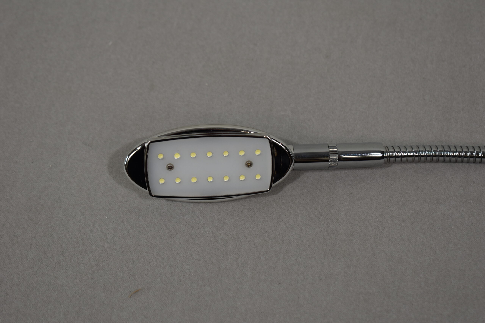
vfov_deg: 16.6
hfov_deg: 24.6
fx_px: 1111
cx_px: 242
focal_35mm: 82
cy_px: 162
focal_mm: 55
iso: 280
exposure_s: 1/125
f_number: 5.6
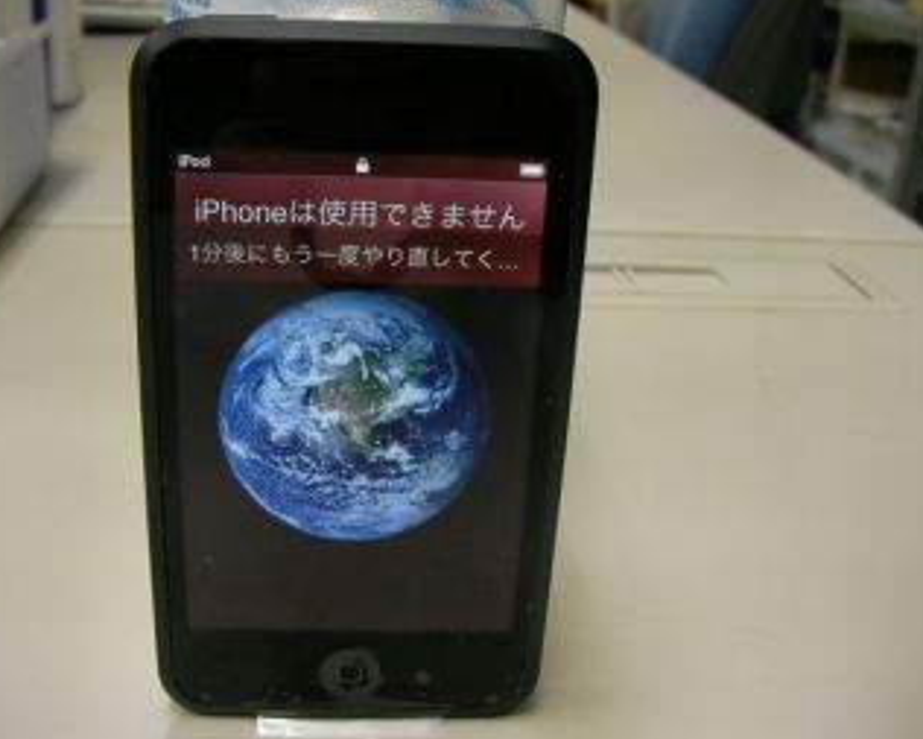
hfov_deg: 44.7
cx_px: 424
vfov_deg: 36.5
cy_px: 374
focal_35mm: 41
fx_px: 1120
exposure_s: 1/30.1
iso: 133
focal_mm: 6.3
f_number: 3.5
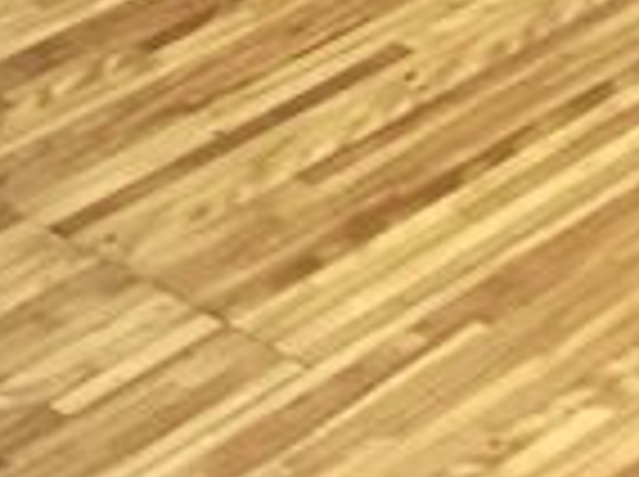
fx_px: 3096
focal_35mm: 168
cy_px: -738
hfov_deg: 11.2
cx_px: 1053
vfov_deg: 8.0
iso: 125
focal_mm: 3.3
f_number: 2.4
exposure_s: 1/60
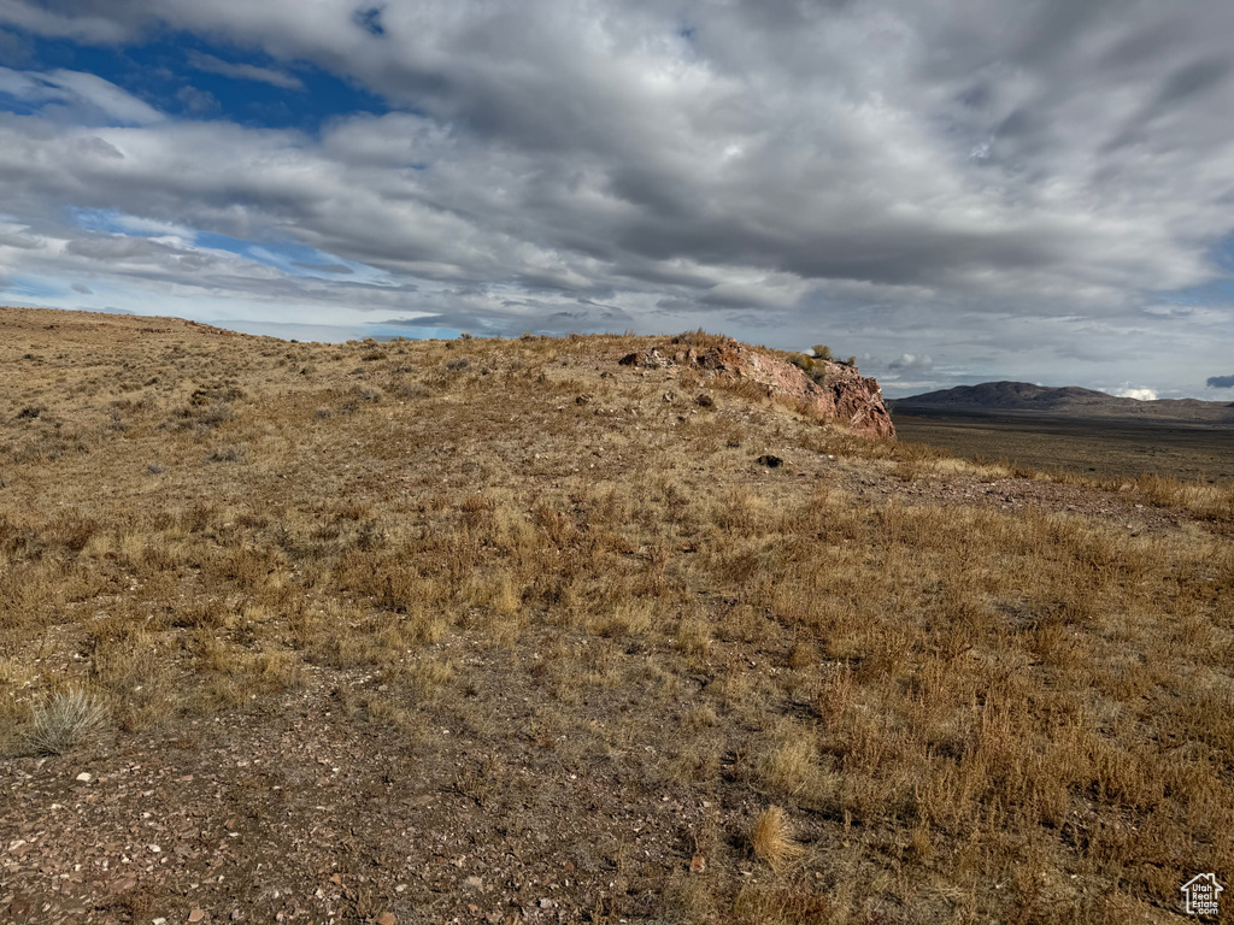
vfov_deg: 56.8
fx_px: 856
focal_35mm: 24
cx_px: 617
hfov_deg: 71.6
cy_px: 462
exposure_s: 1/10309
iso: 80
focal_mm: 6.76
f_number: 1.78
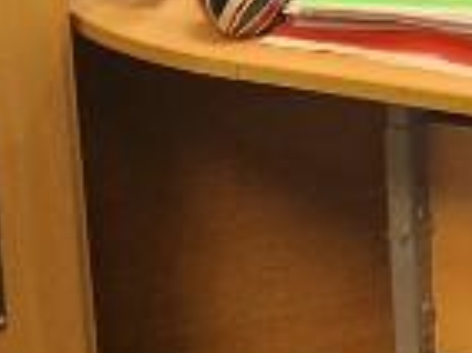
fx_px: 1280
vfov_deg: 13.1
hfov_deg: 15.8
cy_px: -400
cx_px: 981
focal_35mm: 94
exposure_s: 1/50
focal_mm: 1.7
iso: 200
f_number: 2.2
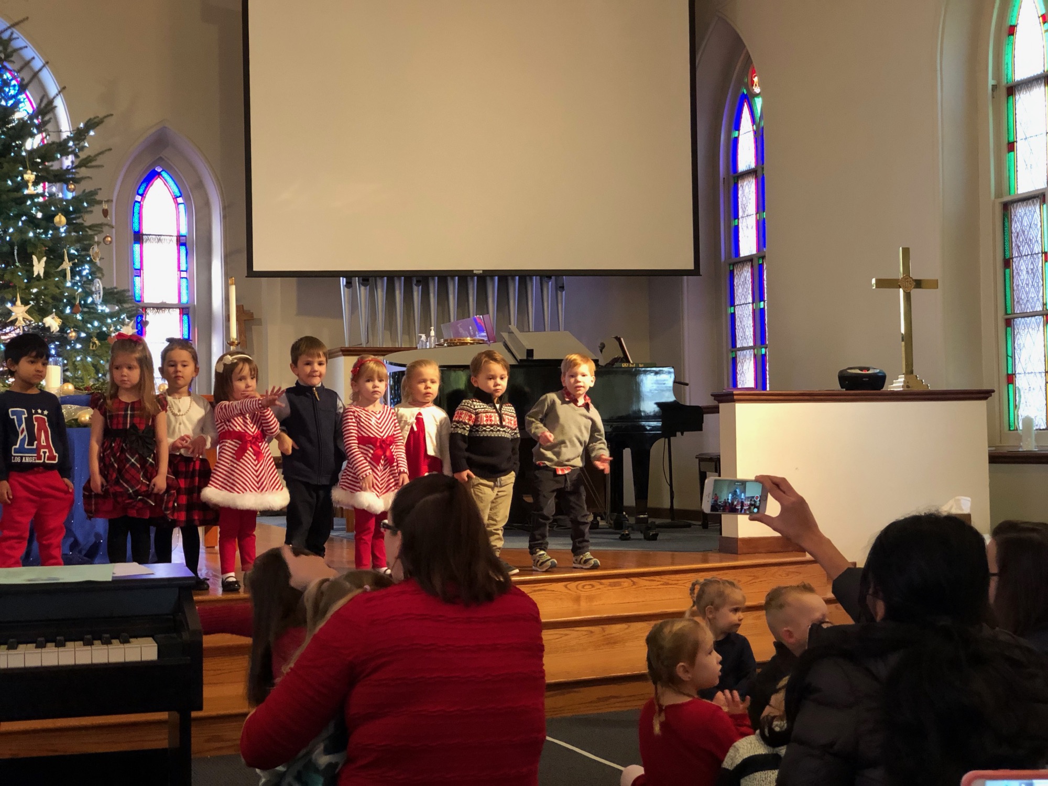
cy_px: 393
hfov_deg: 36.8
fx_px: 1574
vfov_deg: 28.0
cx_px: 524
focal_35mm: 52
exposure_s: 1/20
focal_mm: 6
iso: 160
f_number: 2.4
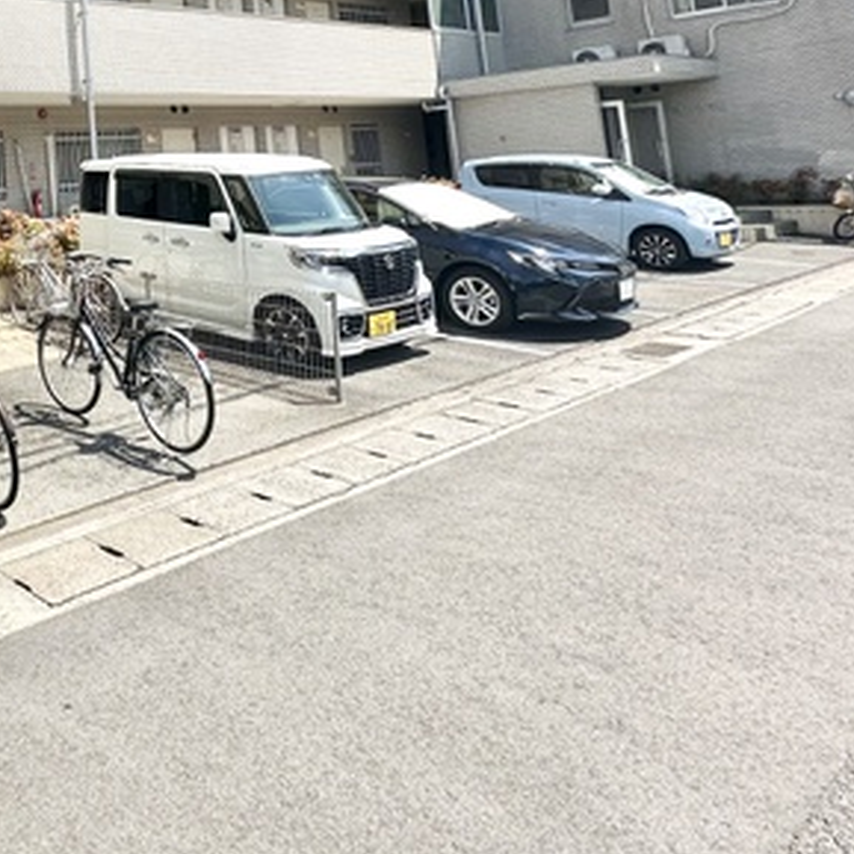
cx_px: -18
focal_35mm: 30
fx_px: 837
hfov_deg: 44.9
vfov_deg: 48.4
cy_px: 87
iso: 50
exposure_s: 1/1667
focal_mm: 2.22
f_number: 2.2
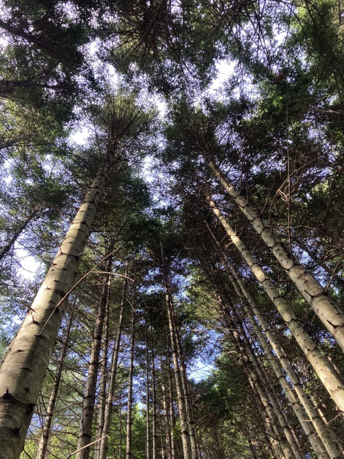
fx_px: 371
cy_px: 230
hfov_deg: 49.7
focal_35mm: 28
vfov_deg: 63.4
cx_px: 172
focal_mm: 3.99
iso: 50
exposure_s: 1/121
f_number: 1.8
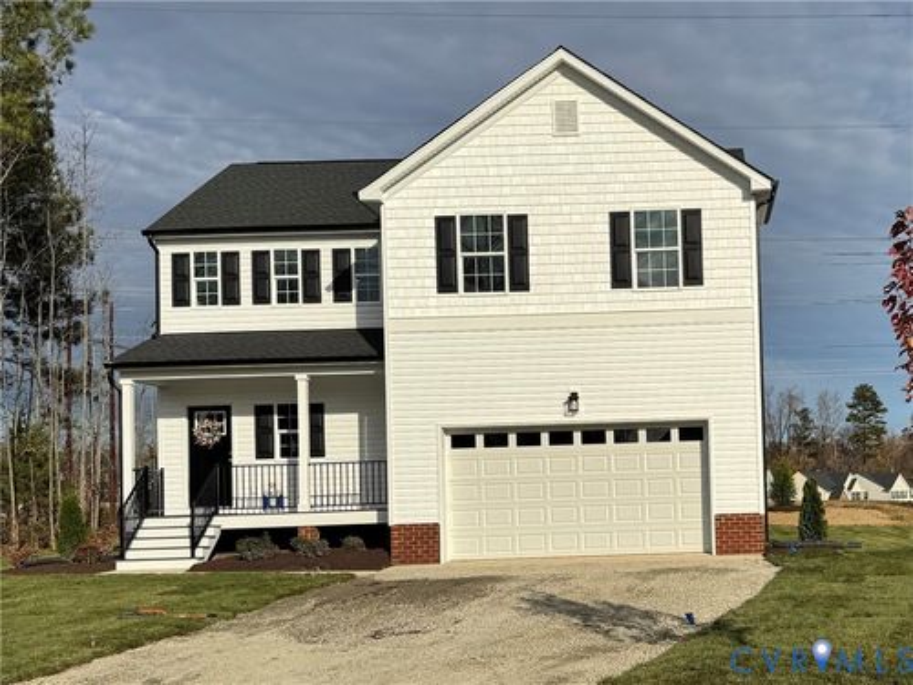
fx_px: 633
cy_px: 342
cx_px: 456
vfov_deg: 56.8
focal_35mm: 24
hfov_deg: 71.6
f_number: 1.78
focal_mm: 6.76
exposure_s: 1/10417
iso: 80
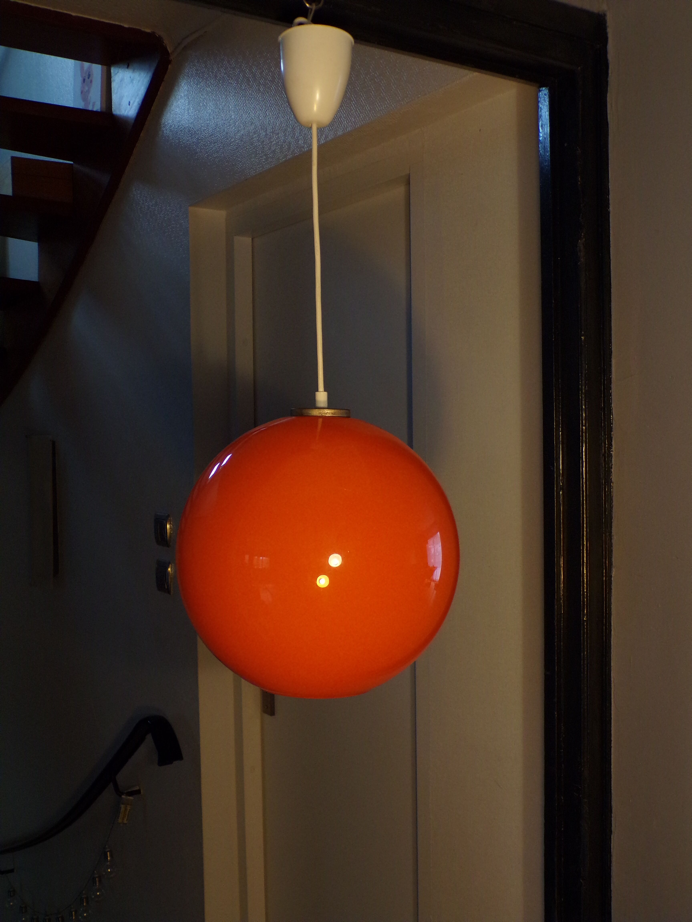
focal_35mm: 37
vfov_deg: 50.1
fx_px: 986
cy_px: 461
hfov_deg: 38.7
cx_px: 346
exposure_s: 1/25
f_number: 3.3
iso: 200
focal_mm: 6.6
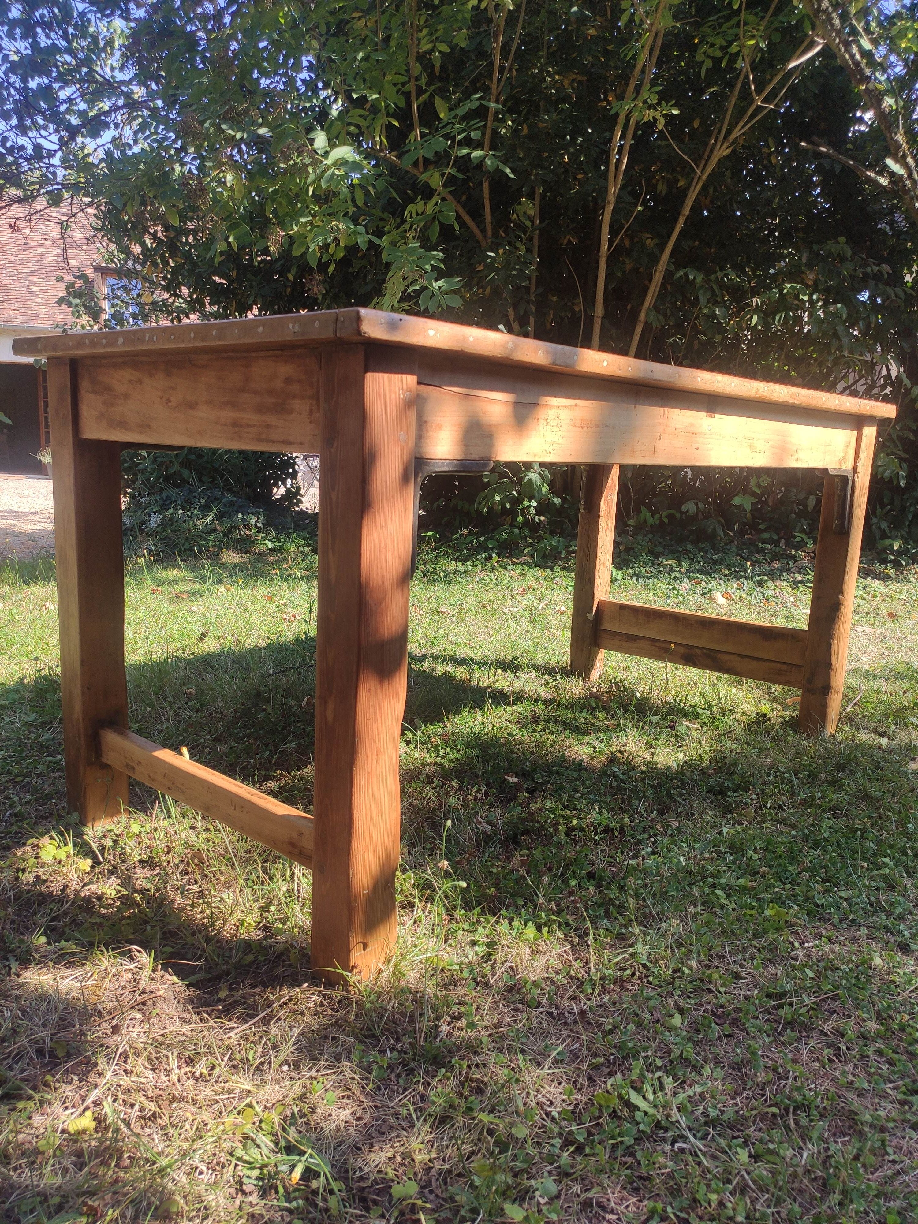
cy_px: 612
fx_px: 919
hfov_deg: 53.1
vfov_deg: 67.3
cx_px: 459
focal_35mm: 26
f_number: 1.75
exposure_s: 1/628
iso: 112
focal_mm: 4.77
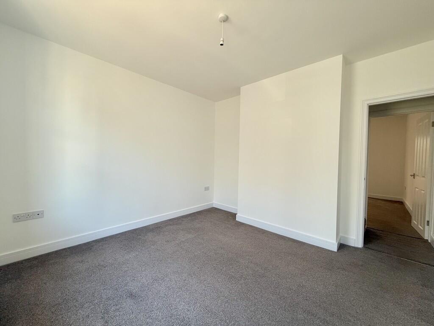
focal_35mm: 14
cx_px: 217
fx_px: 176
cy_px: 163
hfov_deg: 102.1
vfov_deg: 85.7
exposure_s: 1/99
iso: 125
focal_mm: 2.22
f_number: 2.2
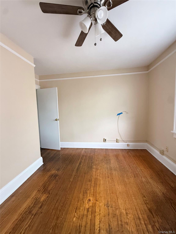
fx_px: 95
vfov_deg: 102.1
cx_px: 88
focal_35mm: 14
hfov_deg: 85.7
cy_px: 117
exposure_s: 1/99
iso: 250
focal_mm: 2.22
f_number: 2.2
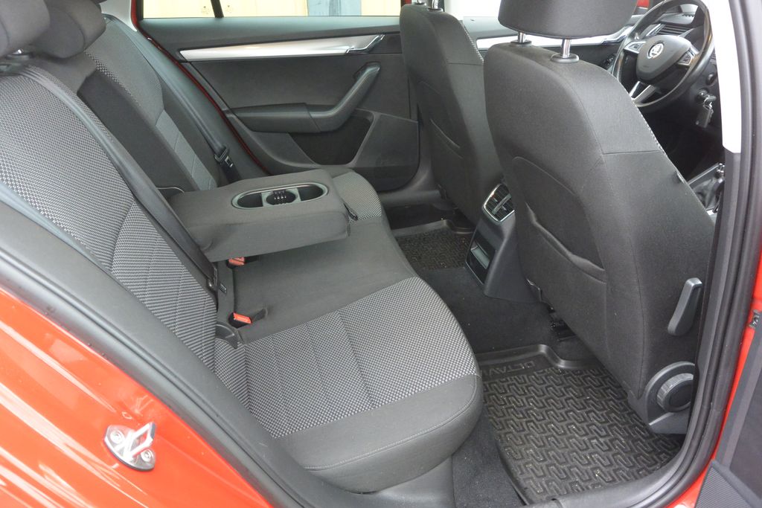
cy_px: 254
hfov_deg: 67.4
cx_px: 381
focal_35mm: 27
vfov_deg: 47.9
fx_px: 572
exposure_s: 1/30
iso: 1000
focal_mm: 10
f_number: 3.5
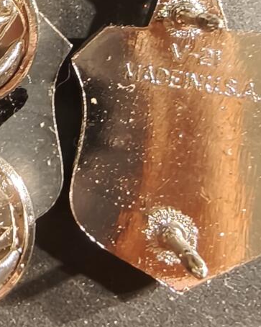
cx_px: 99
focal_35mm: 89
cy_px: 236
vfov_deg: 21.4
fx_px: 860
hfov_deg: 17.2
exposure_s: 1/48.8
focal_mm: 2.32
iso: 640
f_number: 2
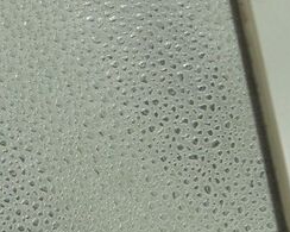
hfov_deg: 9.5
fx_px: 1733
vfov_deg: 7.7
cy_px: 127
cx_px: 40
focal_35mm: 202
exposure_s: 1/60
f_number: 5.2
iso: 100
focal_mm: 10.1
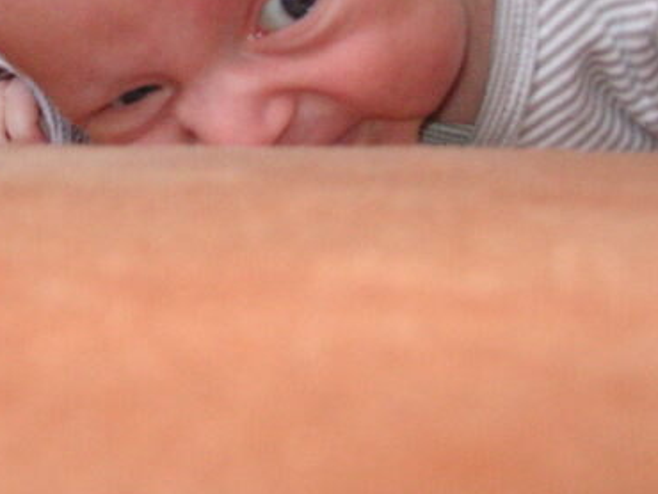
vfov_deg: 18.1
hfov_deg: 24.2
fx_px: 1522
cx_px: 176
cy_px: 32
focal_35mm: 80
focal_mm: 6.1
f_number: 2.8
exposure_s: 1/45
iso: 160
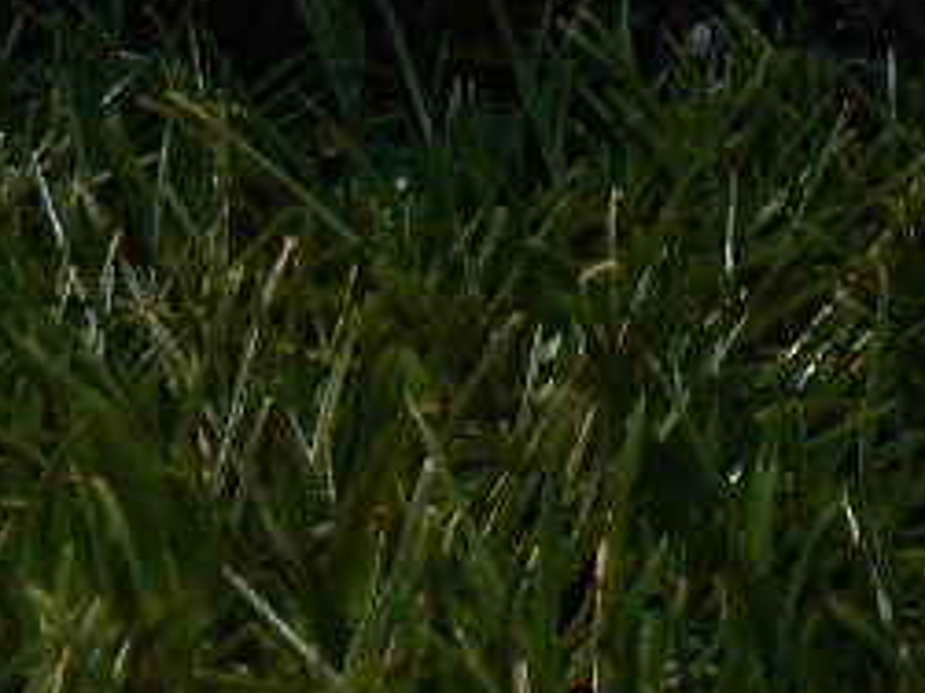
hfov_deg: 13.4
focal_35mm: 147
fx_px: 3926
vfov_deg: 9.6
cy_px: -501
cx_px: 512
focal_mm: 6
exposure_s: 1/30
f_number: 2.8
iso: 100
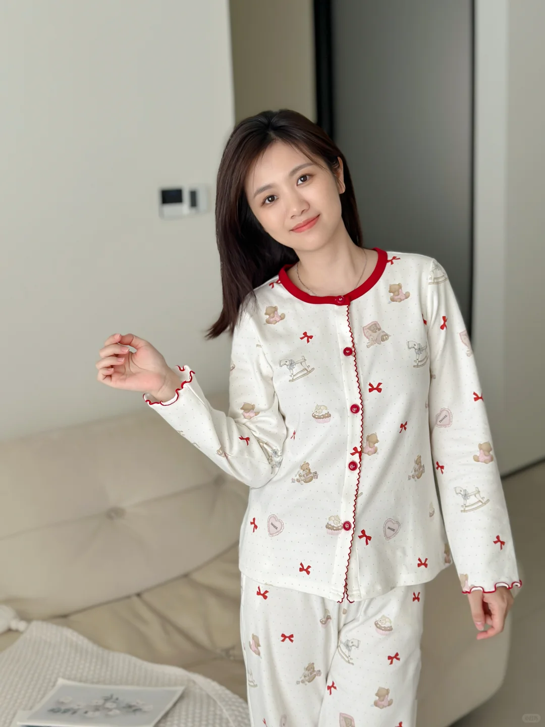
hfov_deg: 30.3
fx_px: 1008
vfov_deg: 39.7
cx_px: 272
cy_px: 364
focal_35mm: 48
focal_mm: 6.86
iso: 64
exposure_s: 1/125
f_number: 1.8
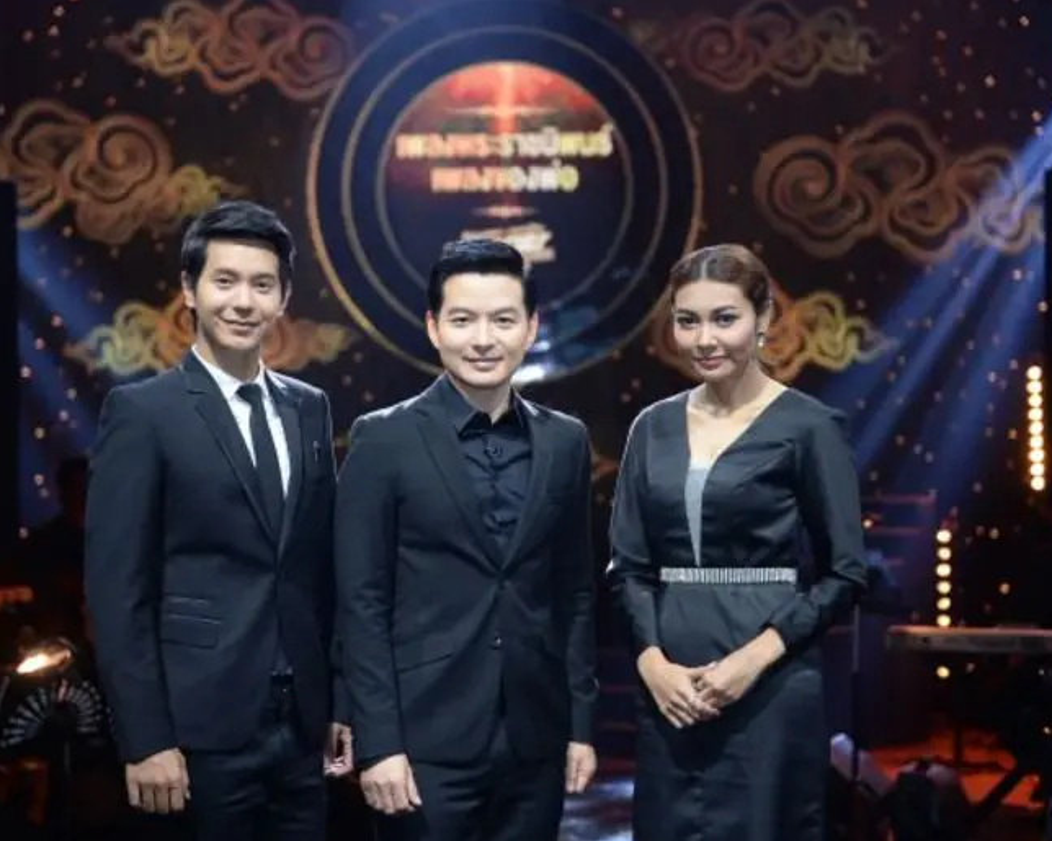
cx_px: 479
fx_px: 2335
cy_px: 420
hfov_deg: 25.4
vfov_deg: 20.4
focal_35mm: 75
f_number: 3.2
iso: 1600
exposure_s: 1/200
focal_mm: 66
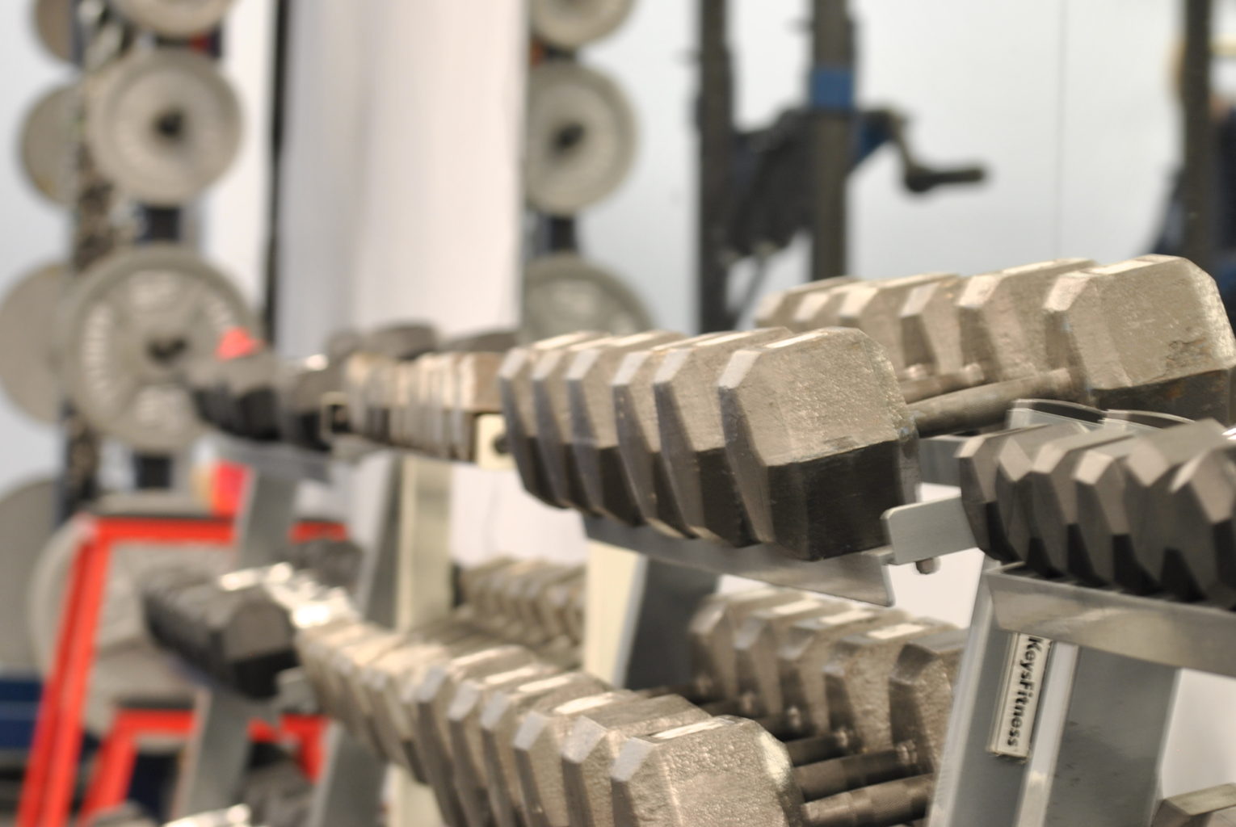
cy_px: 414
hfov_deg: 13.0
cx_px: 618
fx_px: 5414
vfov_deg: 8.7
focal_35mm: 158
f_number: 4.5
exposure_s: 1/6
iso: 200
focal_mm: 105
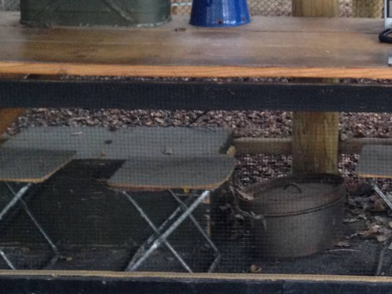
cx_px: 441
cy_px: -20
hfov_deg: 20.6
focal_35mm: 90
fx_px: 1020
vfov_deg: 16.0
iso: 160
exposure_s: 1/20
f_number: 2.4
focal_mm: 4.28
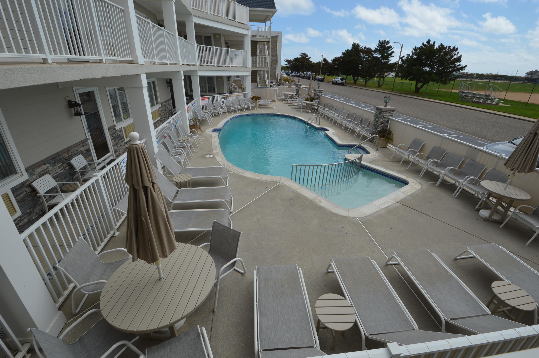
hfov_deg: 100.4
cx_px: 270
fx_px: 224
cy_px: 179
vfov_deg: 77.2
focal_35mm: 15
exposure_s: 1/320
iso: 100
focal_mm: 10
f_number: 9
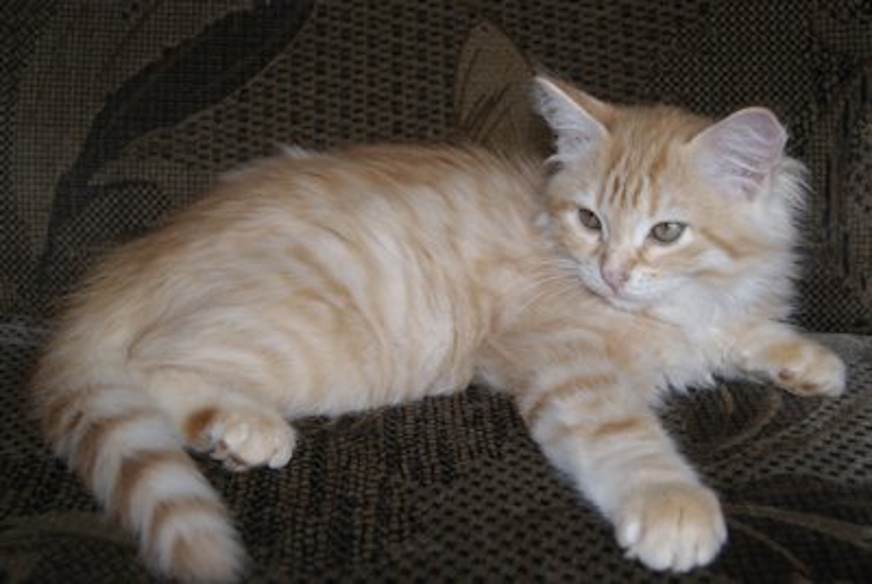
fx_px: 1274
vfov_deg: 25.8
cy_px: 292
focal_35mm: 52
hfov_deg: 37.8
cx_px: 436
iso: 400
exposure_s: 1/60
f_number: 5.6
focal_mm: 35
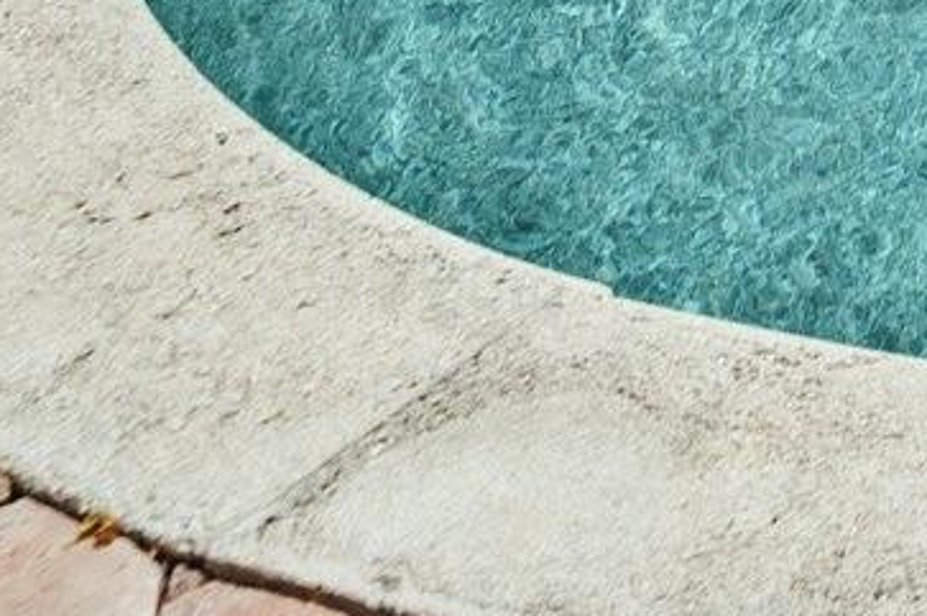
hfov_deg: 14.5
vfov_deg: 11.8
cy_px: -1099
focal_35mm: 79
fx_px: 2032
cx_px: 2301
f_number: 8
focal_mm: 14
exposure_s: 1/500
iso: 200
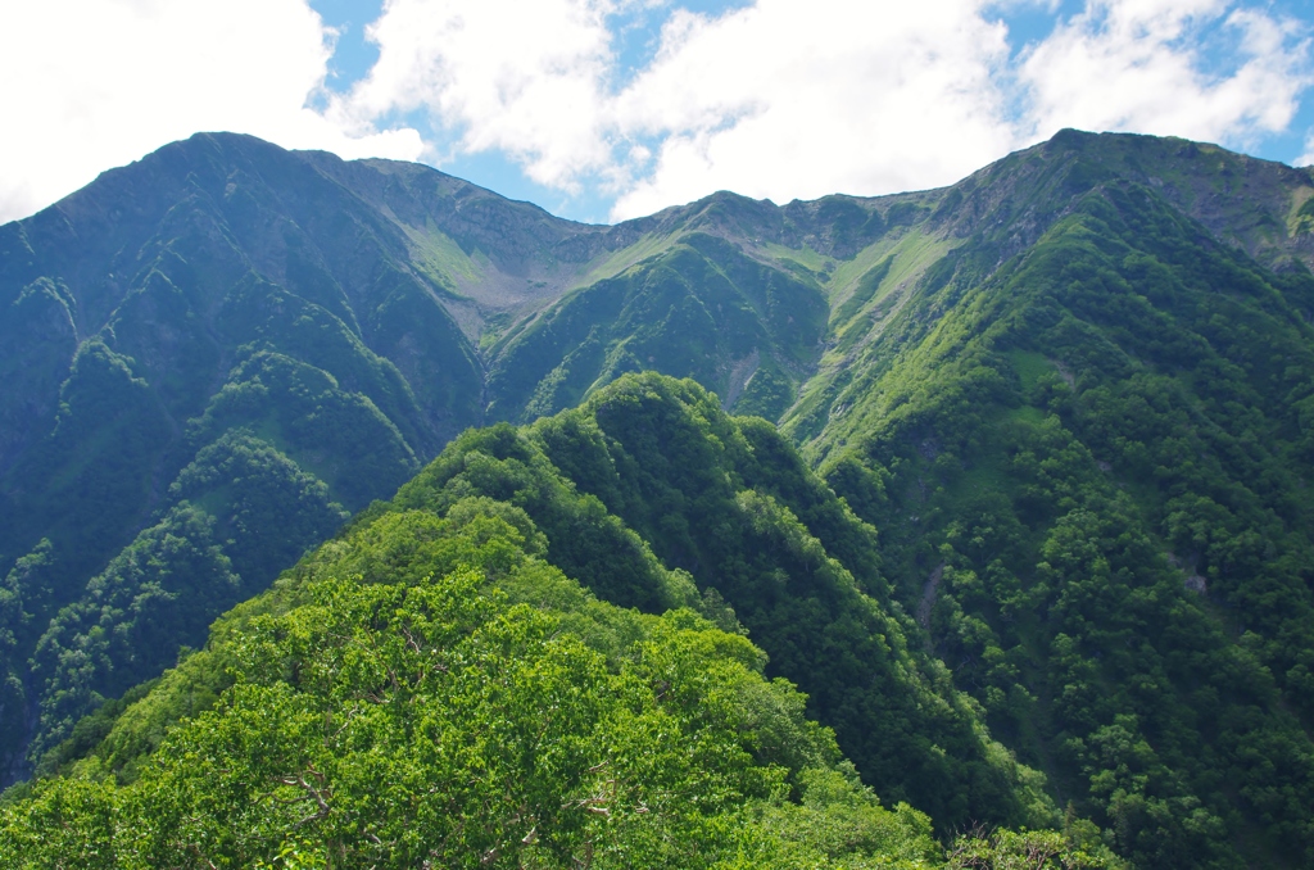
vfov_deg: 33.7
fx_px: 1434
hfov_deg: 49.2
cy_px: 435
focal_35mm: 39
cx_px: 657
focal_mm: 26.25
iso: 160
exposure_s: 1/200
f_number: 9
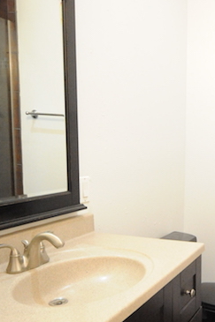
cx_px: 219
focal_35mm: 42
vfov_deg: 45.7
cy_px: 217
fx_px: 377
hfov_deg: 29.6
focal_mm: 15
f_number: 4
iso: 6400
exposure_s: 1/160
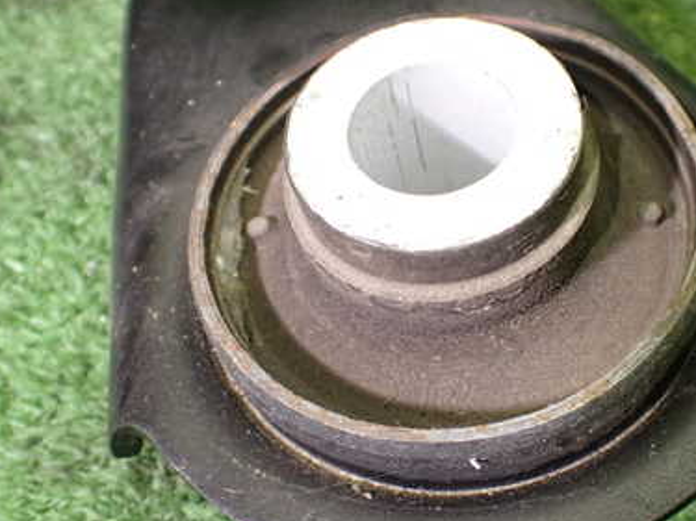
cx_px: 481
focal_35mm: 48
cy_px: 293
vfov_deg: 30.2
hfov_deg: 39.1
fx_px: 965
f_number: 2.3
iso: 320
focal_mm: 5.4
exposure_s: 1/125
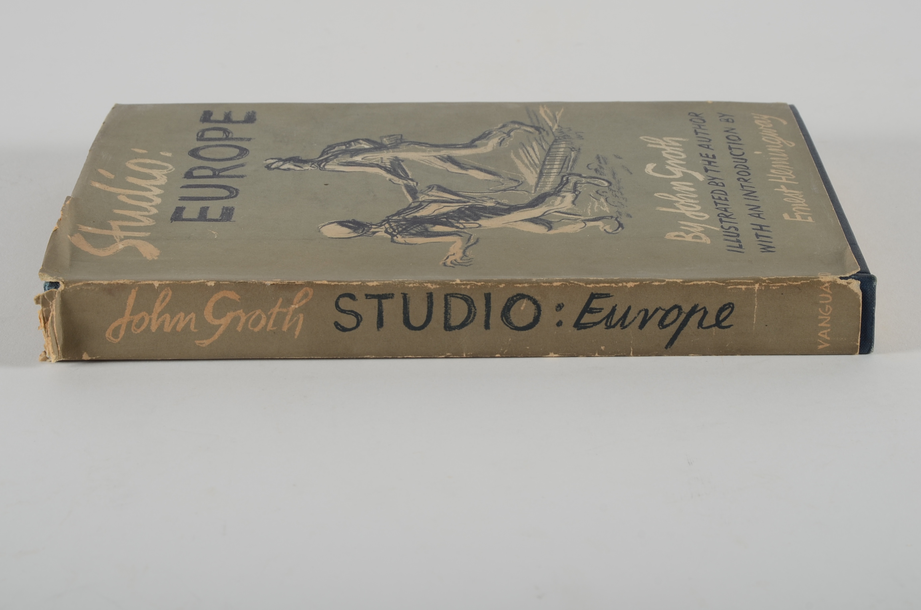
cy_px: 298
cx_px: 440
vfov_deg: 14.6
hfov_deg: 21.9
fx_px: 2374
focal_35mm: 93
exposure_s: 1/250
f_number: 14
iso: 100
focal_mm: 58
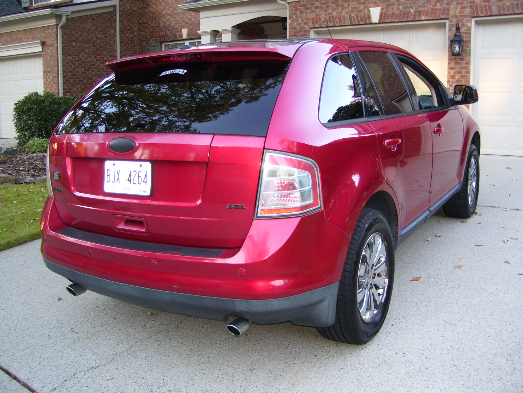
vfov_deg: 38.7
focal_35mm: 37
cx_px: 262
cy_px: 196
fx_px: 559
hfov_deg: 50.1
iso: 125
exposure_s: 1/60
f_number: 2.7
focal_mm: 6
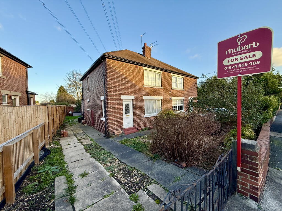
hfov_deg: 102.1
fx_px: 114
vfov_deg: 85.7
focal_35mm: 14
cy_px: 106
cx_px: 141
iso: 64
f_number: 2.2
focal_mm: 2.22
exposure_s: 1/285
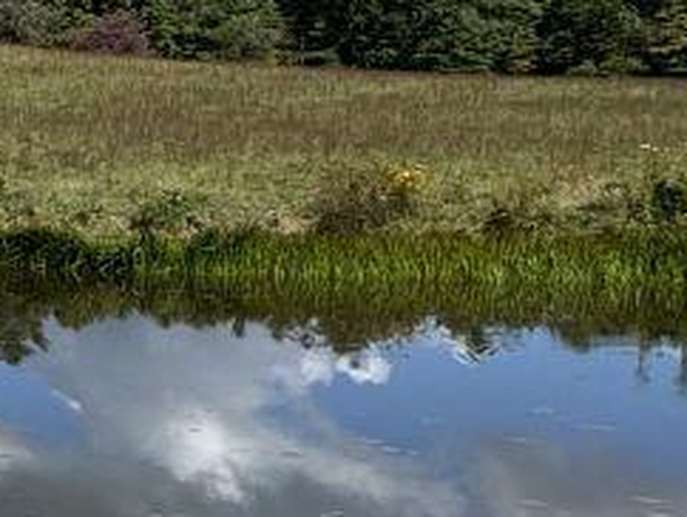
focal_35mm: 74
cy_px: 227
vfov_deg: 19.9
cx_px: -678
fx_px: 1470
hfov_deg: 18.1
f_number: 2.2
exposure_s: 1/1832
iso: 40
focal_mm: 2.22
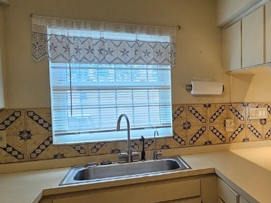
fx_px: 259
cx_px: 262
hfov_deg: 47.4
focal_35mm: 33
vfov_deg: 42.9
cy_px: 114
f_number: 2.2
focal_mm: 2.2
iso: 125
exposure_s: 1/60
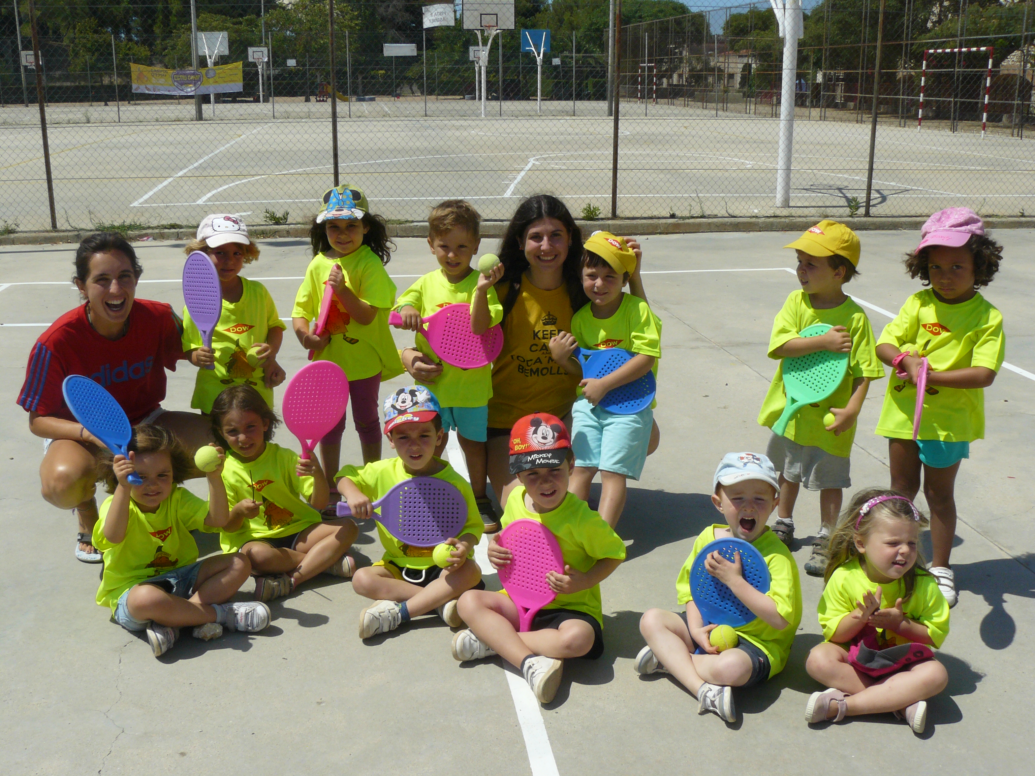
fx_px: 1076
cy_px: 388
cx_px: 518
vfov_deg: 39.7
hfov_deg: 51.4
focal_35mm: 36
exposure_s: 1/500
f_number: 7.1
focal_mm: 6
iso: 100
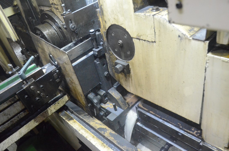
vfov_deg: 43.4
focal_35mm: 30
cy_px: 76
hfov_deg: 62.0
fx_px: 190
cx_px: 114
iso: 6400
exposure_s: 1/160
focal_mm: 20
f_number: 5
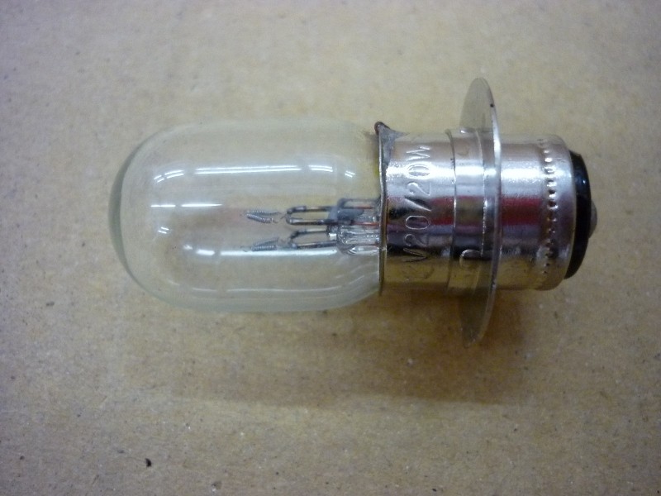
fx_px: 630
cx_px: 330
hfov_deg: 55.4
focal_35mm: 33
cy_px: 248
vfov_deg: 42.9
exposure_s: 1/20
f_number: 2.8
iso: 400
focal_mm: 5.5
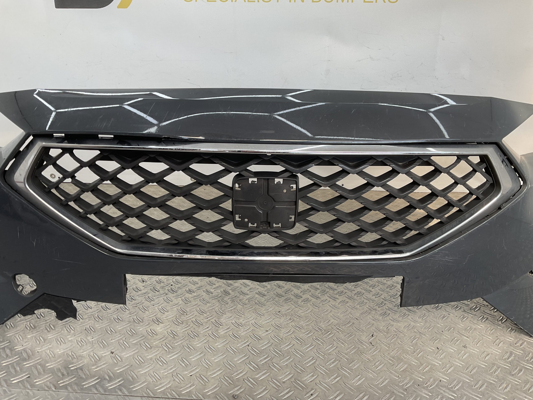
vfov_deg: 48.2
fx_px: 447
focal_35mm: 29
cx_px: 266
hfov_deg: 61.7
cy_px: 200
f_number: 1.8
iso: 16
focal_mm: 3
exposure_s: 1/132
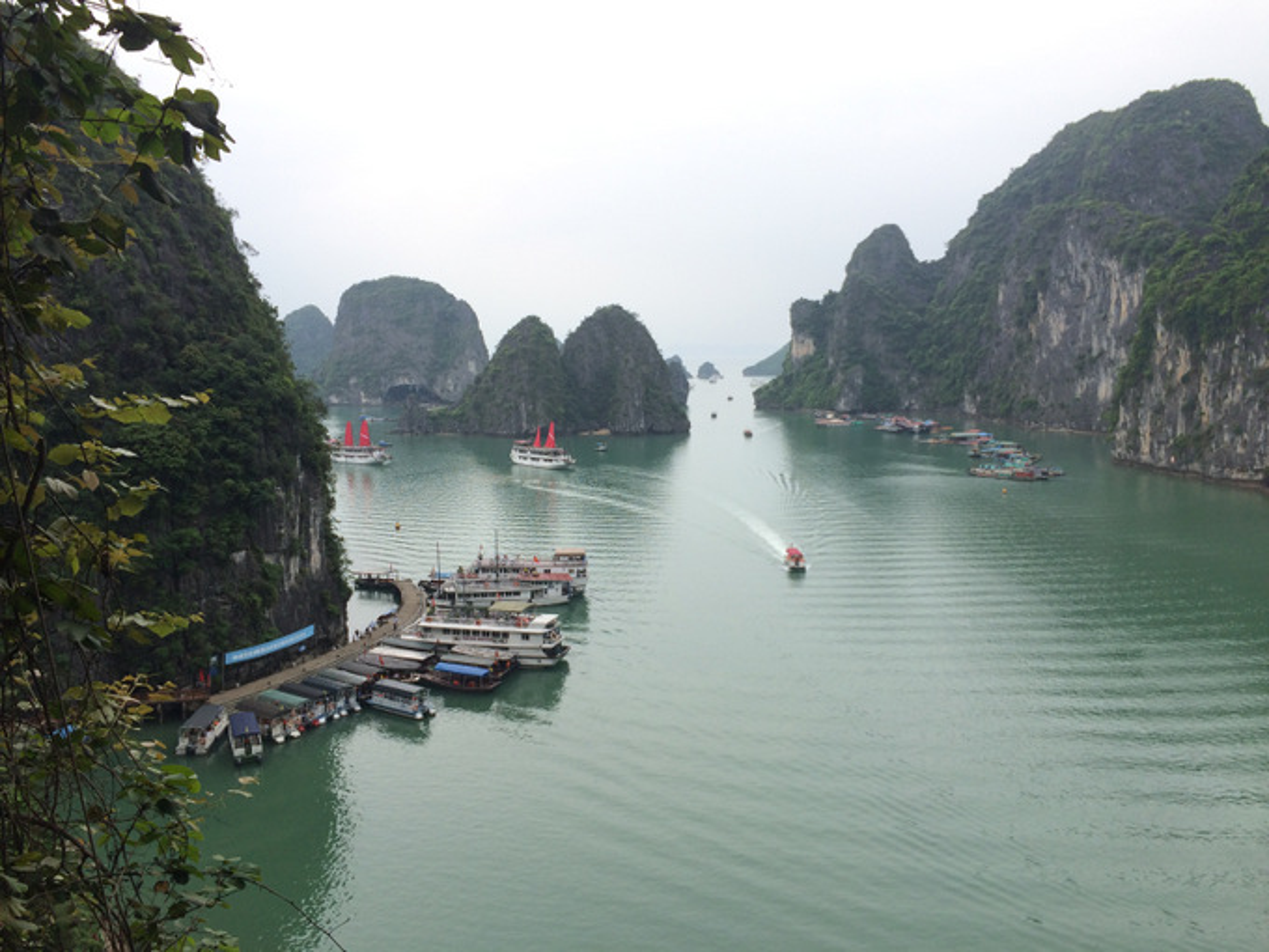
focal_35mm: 30
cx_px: 634
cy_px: 476
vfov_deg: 46.8
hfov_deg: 60.0
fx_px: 1100
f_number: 2.2
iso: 32
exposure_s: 1/760
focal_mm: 4.12
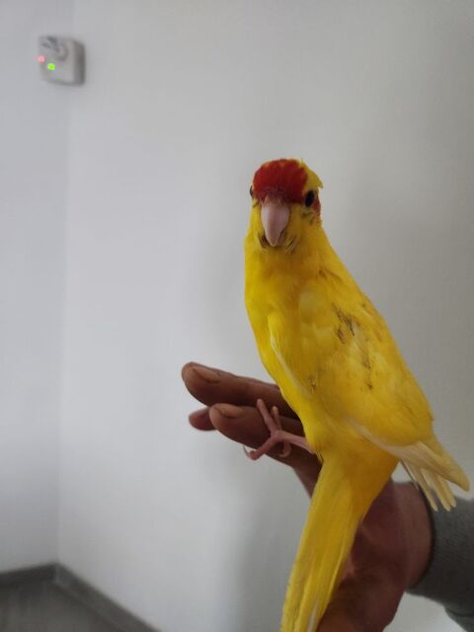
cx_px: 237
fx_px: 420
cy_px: 316
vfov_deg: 73.9
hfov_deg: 58.9
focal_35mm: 23
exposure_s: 1/33.3
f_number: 1.8
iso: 500
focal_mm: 5.4
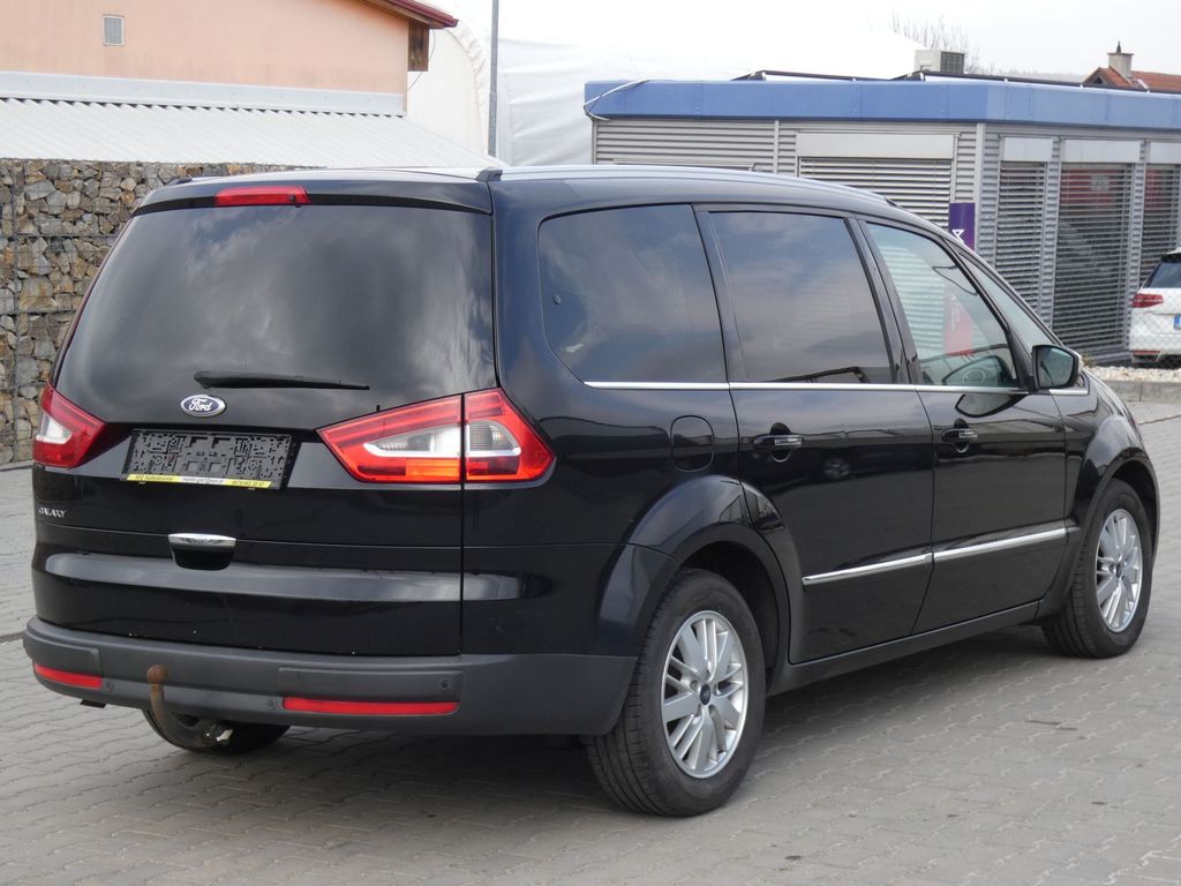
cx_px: 590
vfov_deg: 20.4
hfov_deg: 27.0
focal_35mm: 72
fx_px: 2456
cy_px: 443
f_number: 5
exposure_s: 1/125
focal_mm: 12.9
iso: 80
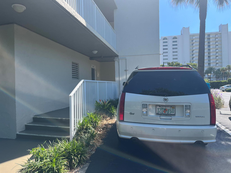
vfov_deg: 53.1
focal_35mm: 26
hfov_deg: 67.3
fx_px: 174
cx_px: 116
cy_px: 86
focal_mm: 5.1
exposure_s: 1/1404
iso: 50
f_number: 1.6
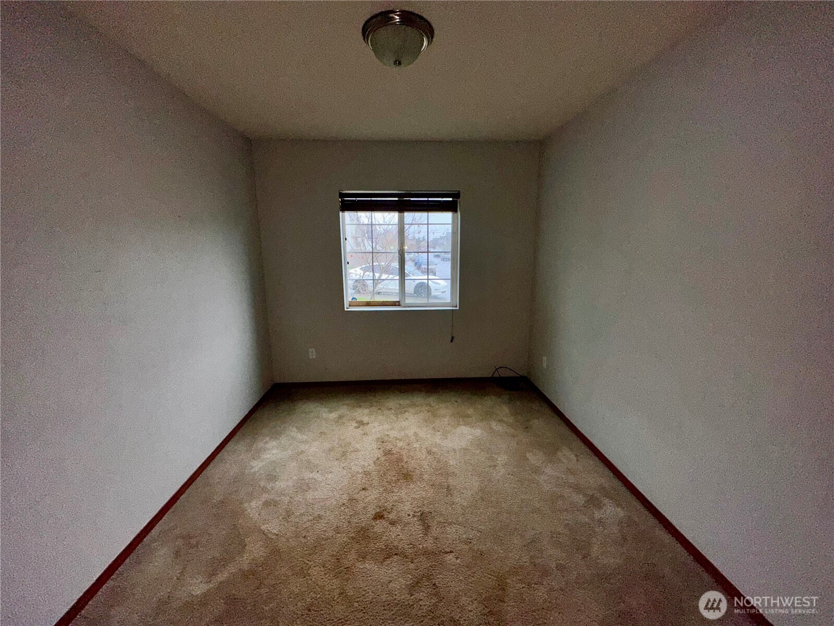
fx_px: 337
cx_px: 417
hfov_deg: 102.1
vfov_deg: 85.7
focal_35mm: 14
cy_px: 313
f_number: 2.2
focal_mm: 2.22
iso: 64
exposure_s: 1/122
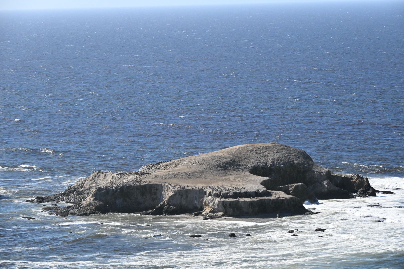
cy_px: 134
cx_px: 202
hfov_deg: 14.2
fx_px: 1627
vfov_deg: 9.5
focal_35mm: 145
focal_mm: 145
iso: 8000
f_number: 13
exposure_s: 1/10000
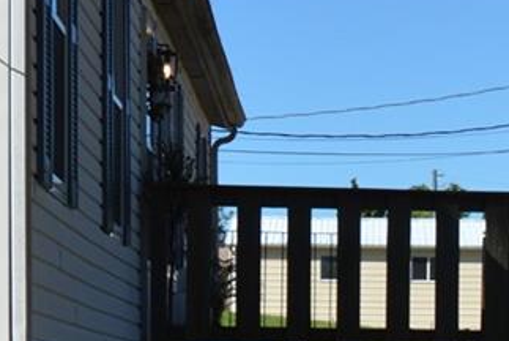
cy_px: 465
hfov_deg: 11.1
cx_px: 788
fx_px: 2519
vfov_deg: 7.6
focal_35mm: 178
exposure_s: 1/320
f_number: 9
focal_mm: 24
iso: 100
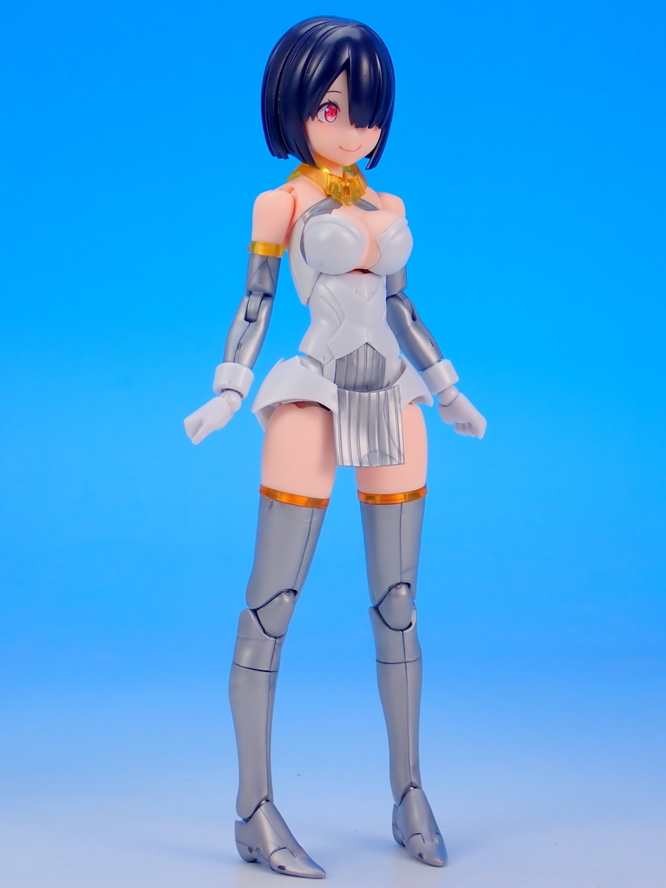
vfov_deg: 22.3
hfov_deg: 16.8
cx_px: 333
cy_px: 444
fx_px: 2257
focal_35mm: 88
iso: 100
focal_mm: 15.66
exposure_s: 1.3
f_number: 18
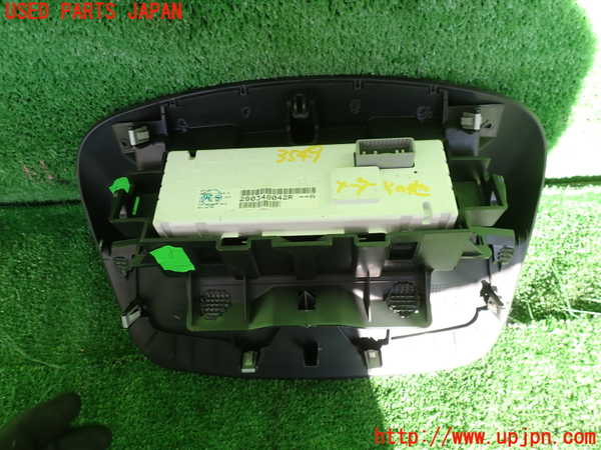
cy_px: 225
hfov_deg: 69.4
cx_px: 300
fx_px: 434
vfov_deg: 54.9
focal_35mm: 25
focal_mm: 4.5
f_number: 2.8
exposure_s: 1/100
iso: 100
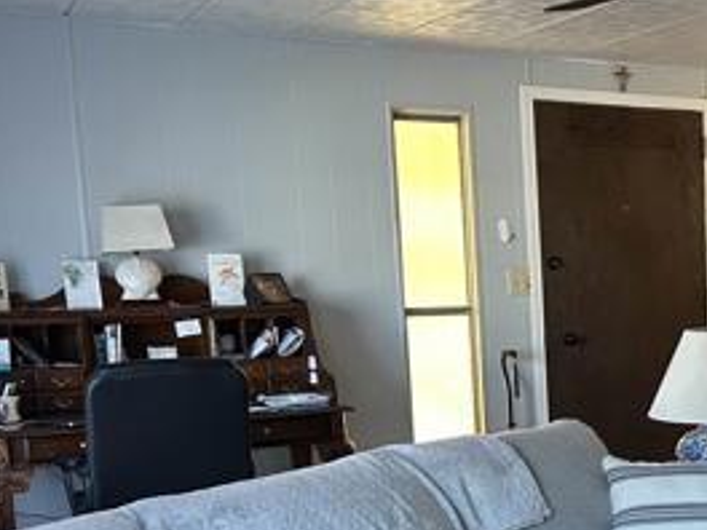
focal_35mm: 63
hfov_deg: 27.7
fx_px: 1287
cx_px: 801
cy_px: 466
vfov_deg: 22.8
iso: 160
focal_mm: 5.7
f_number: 1.5
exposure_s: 1/60
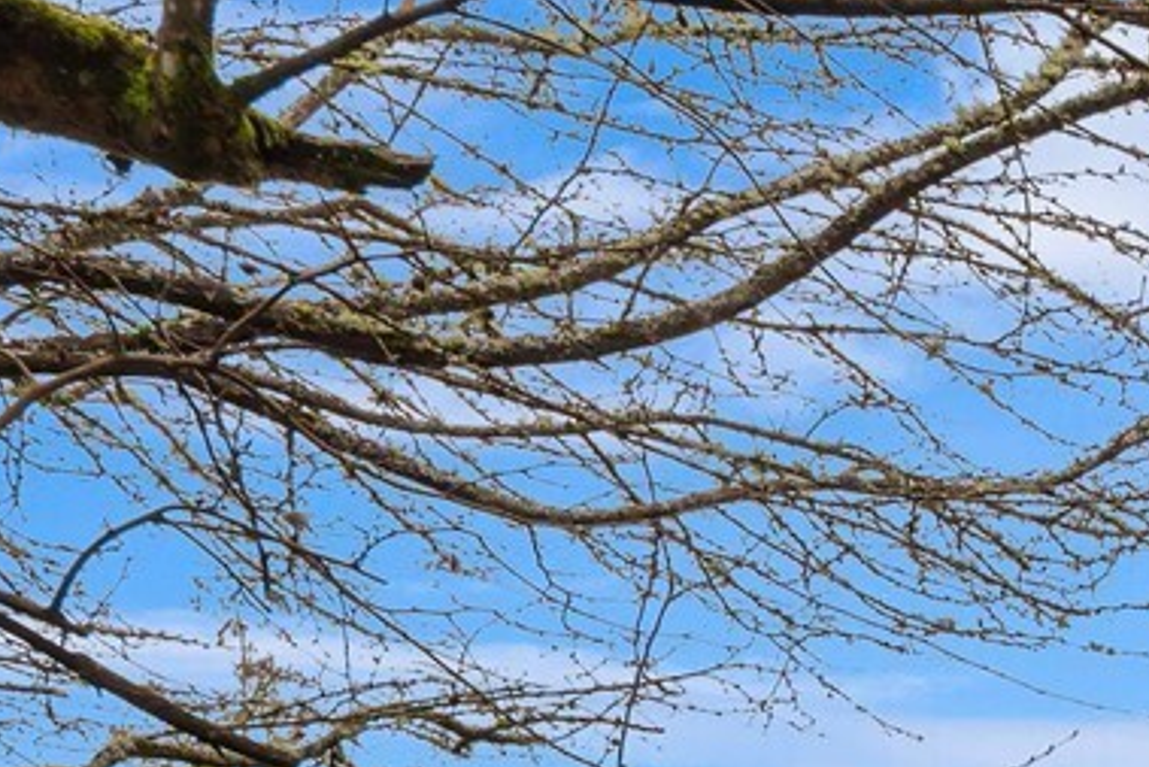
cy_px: 1542
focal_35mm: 85
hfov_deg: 16.4
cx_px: 2454
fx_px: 2714
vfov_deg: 13.7
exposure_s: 1/60
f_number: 7.1
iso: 100
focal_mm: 19
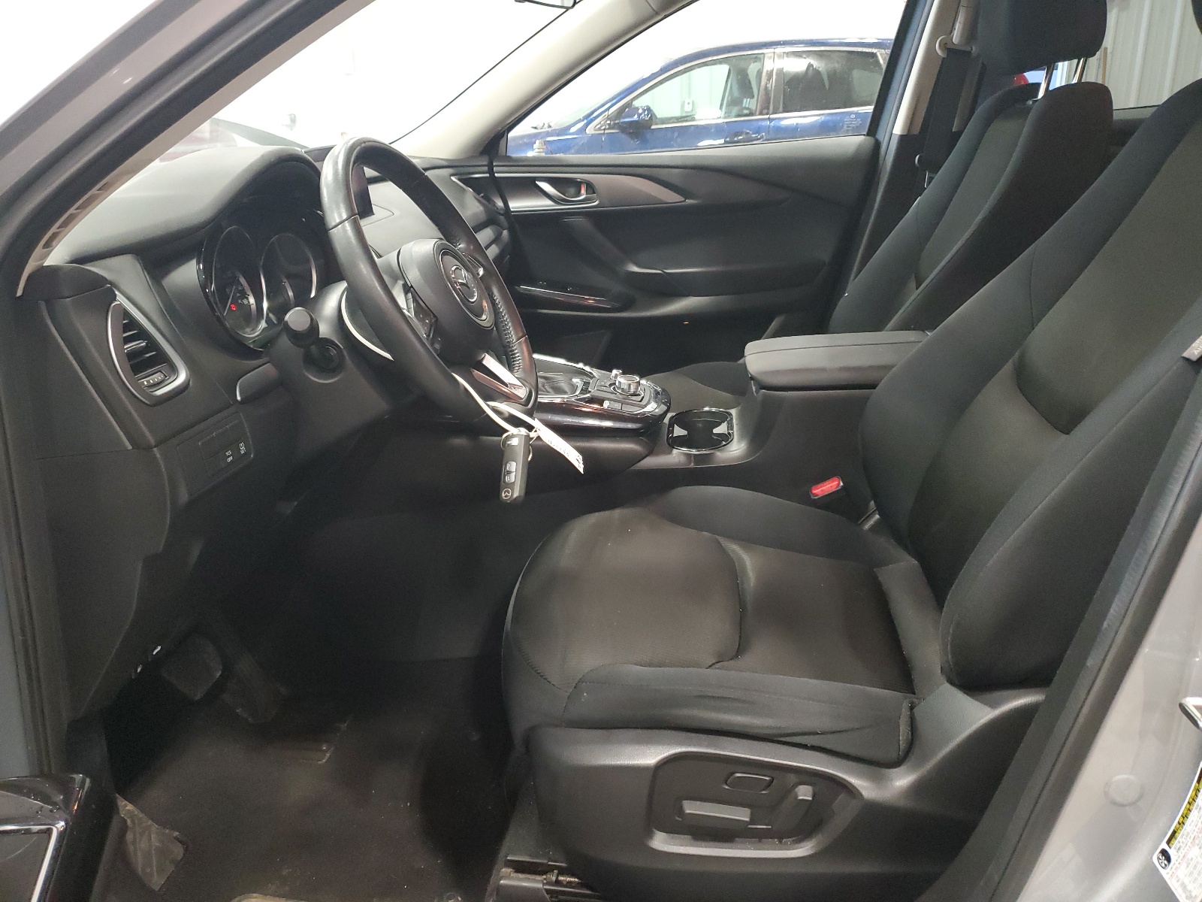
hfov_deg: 67.3
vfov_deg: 53.1
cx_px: 601
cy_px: 451
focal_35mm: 26
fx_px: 903
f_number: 1.5
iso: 336
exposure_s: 1/40
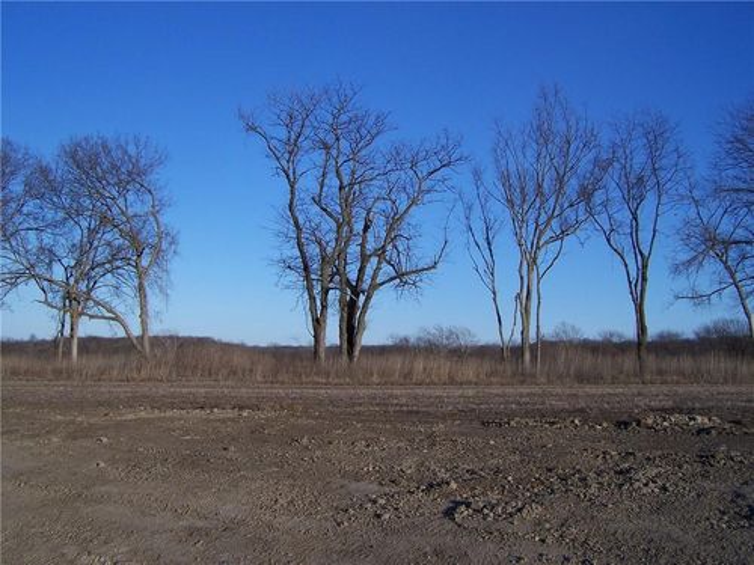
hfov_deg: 49.0
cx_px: 377
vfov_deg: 37.7
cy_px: 282
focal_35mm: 38
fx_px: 828
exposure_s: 1/1000
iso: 80
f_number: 4
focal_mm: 6.3
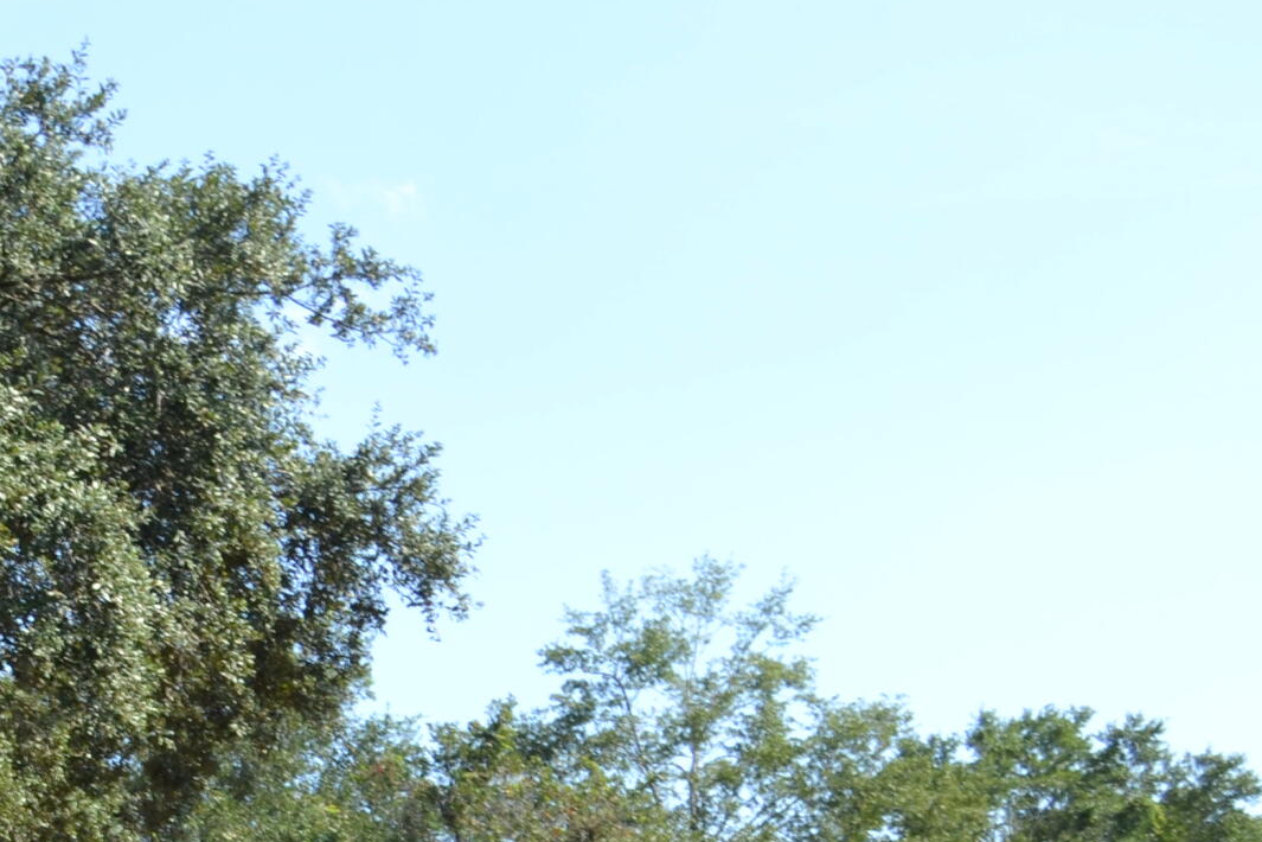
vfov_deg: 14.0
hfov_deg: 20.6
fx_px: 3260
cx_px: -232
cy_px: 1170
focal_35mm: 93
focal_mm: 22
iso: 100
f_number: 5.6
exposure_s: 1/200
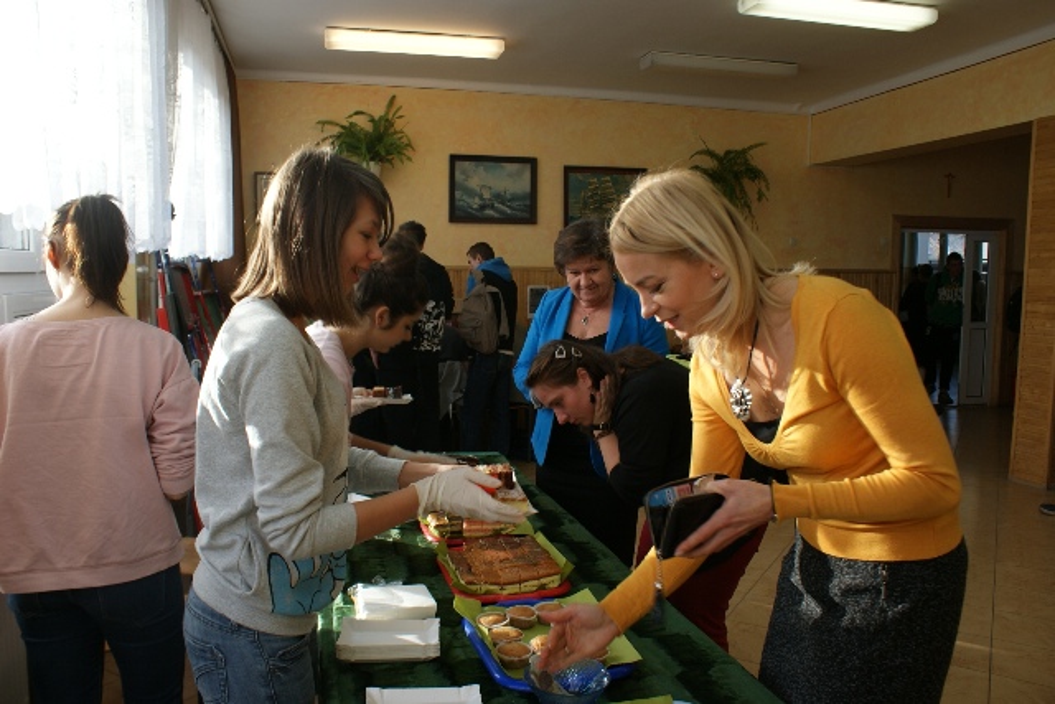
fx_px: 791
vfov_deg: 48.0
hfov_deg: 67.4
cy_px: 352
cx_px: 528
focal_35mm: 27
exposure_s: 1/50
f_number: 5.6
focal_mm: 18
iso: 100
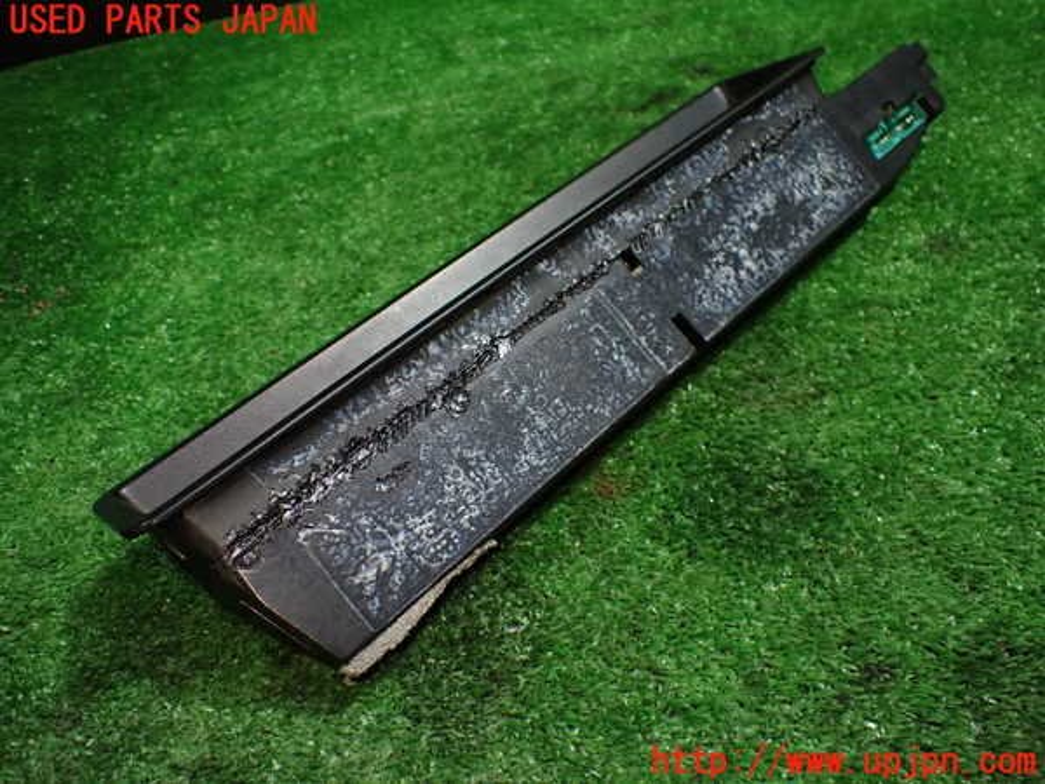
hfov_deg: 60.0
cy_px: 392
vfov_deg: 46.8
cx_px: 522
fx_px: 906
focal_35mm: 30
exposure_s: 1/125
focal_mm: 5.4
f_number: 2.3
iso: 640
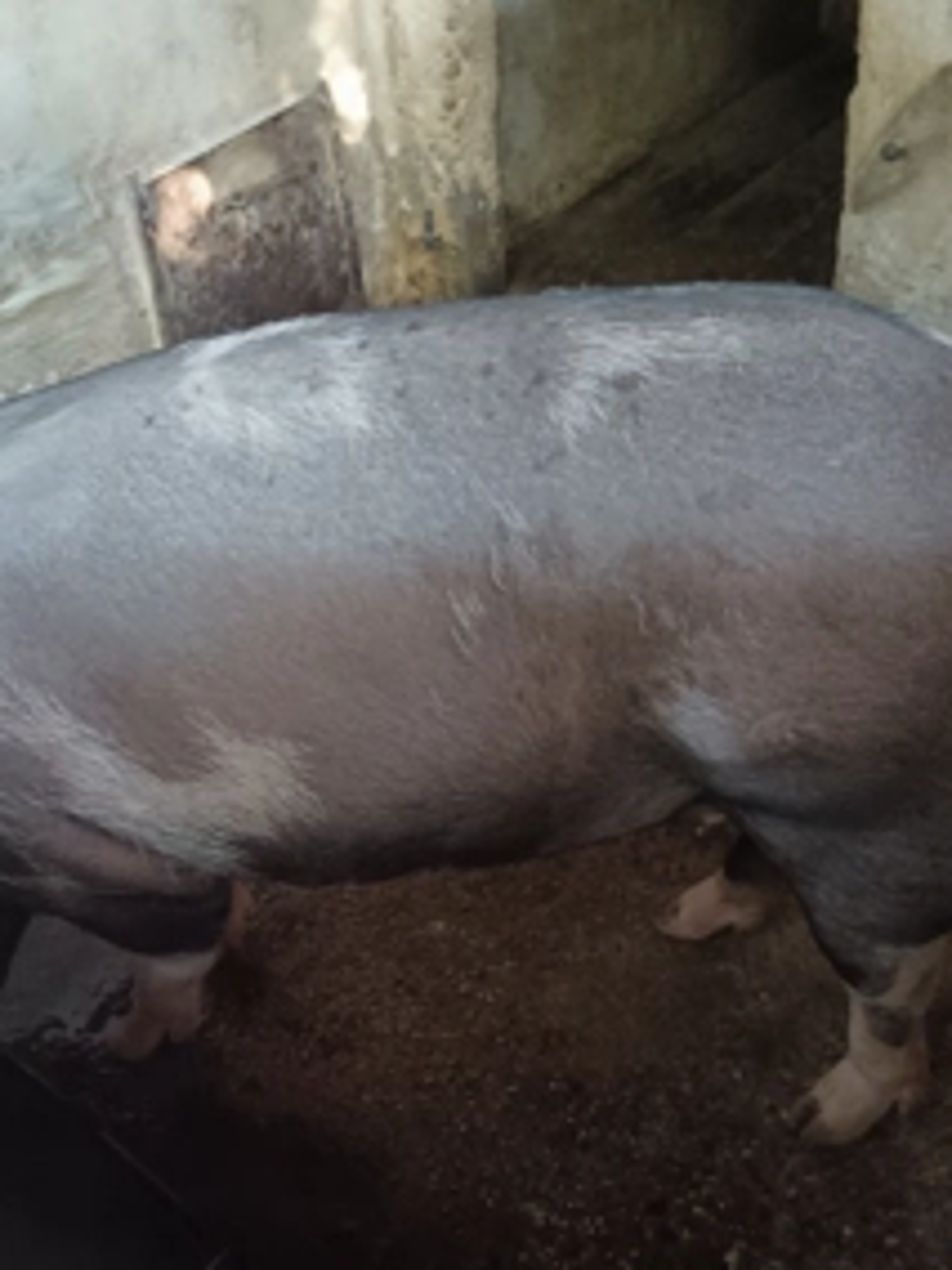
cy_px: 613
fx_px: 1393
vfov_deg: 49.0
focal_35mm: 38
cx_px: 326
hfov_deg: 37.4
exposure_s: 1/100
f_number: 1.9
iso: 3759
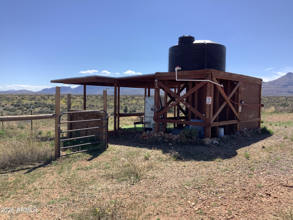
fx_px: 262
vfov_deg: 45.4
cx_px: 146
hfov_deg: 58.4
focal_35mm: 31
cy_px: 110
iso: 25
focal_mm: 3.3
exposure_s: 1/1335
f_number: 2.4
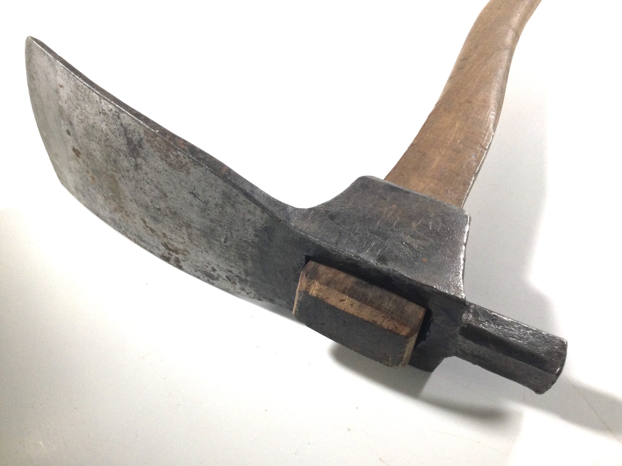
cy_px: 233
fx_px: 557
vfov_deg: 45.4
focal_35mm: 31
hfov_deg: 58.4
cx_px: 311
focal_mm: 3.3
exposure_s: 1/100
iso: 50
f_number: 2.4
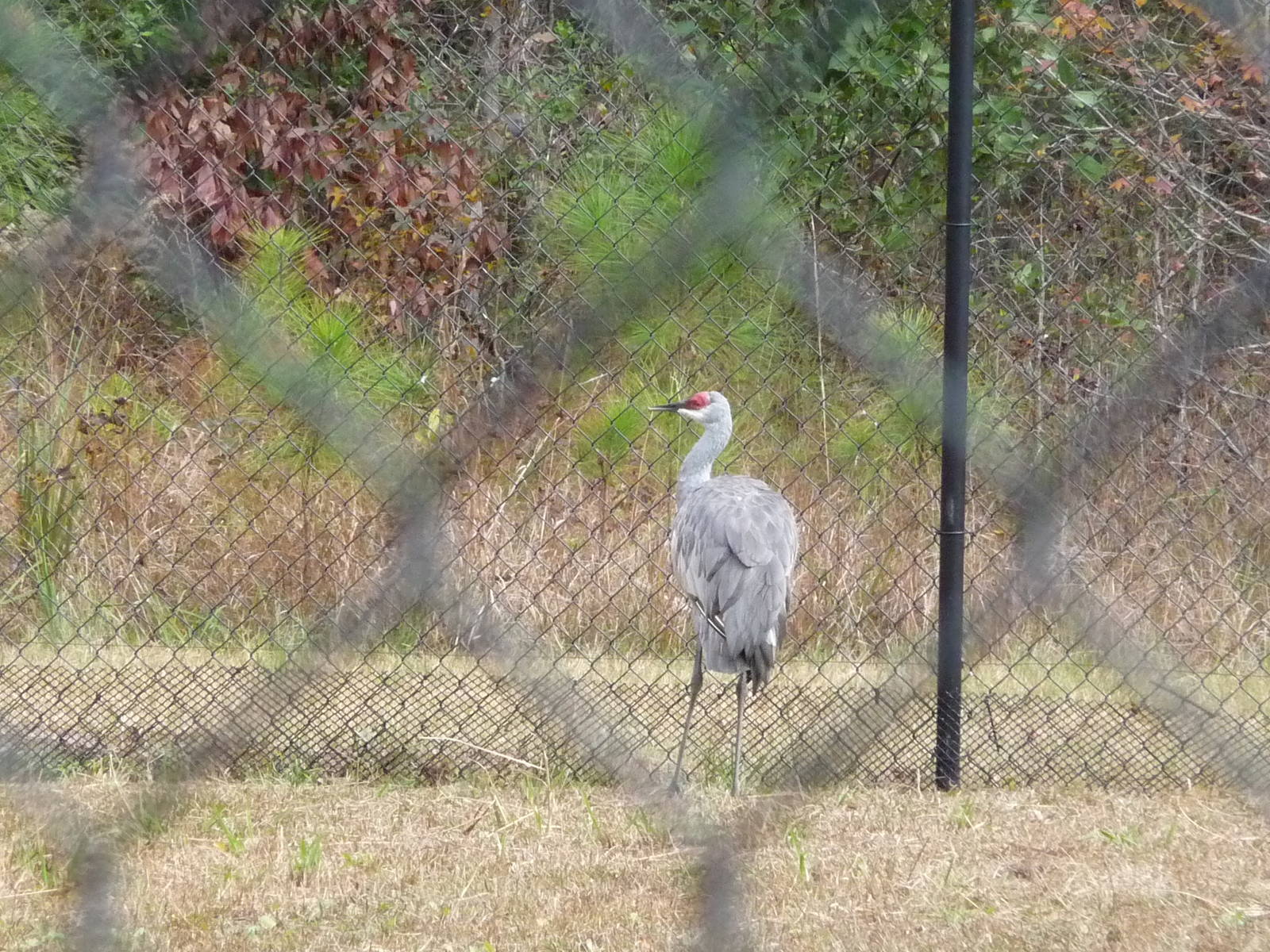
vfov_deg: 3.2
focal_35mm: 472
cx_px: 635
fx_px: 17317
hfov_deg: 4.2
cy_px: 476
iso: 400
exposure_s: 1/320
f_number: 4.9
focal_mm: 47
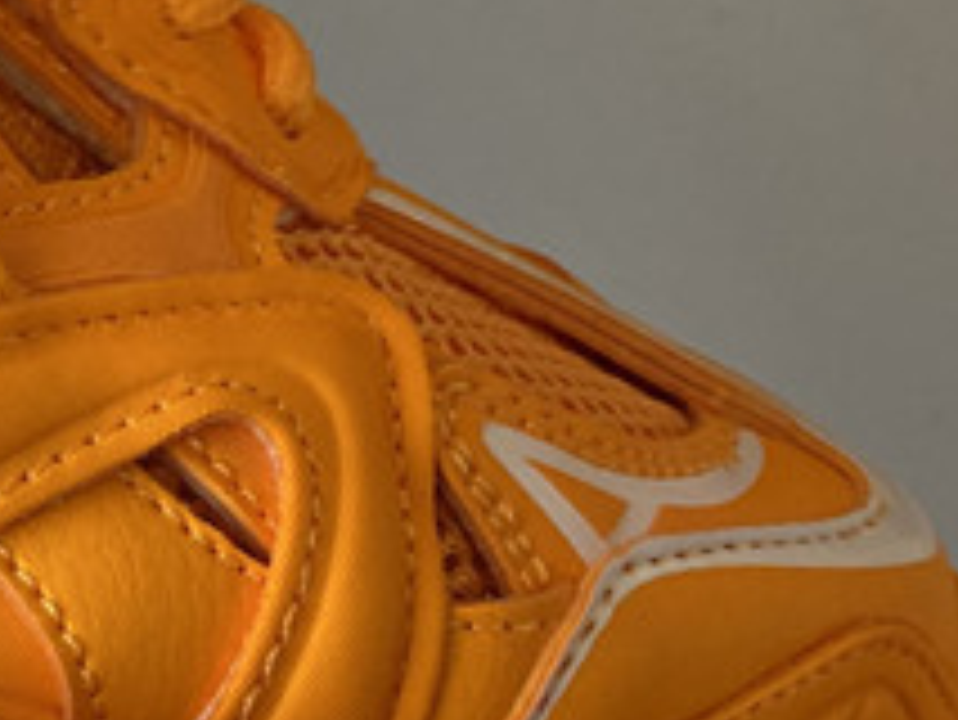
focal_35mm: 122
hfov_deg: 14.3
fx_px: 3378
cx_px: -733
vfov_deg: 12.1
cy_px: 45
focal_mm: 4.25
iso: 80
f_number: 1.8
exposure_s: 1/100
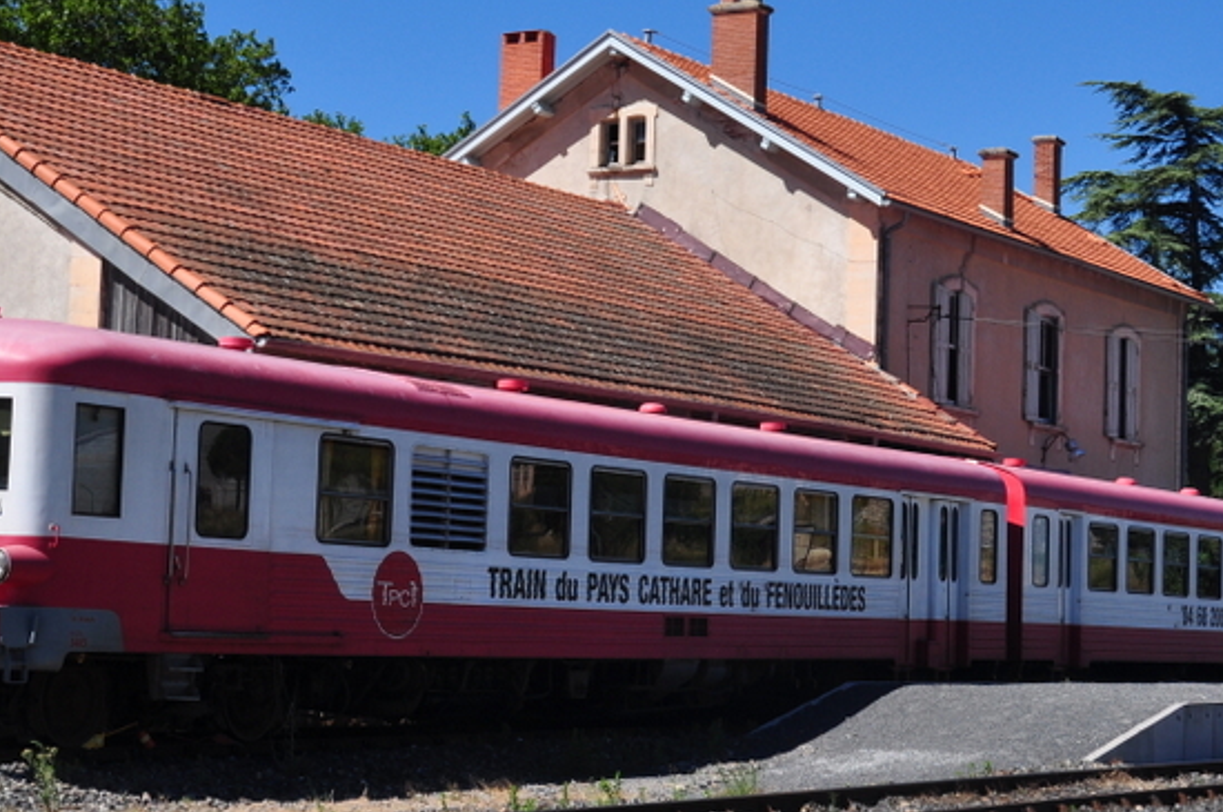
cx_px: 427
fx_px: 3223
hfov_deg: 21.4
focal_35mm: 95
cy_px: 314
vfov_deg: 14.3
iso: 200
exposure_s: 1/400
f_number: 10
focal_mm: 34
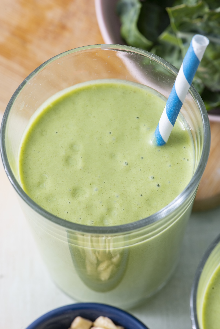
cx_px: 110
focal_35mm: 105
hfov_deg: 13.0
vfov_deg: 19.5
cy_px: 164
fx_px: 962
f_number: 14
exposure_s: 1/200
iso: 400
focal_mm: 105
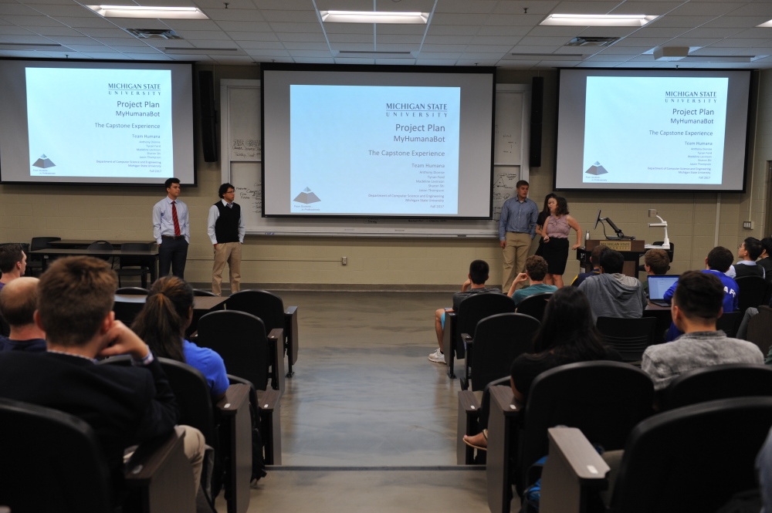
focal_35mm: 35
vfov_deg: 37.8
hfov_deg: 54.5
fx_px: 750
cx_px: 386
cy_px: 256
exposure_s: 1/80
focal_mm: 35
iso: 1000
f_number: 4.5
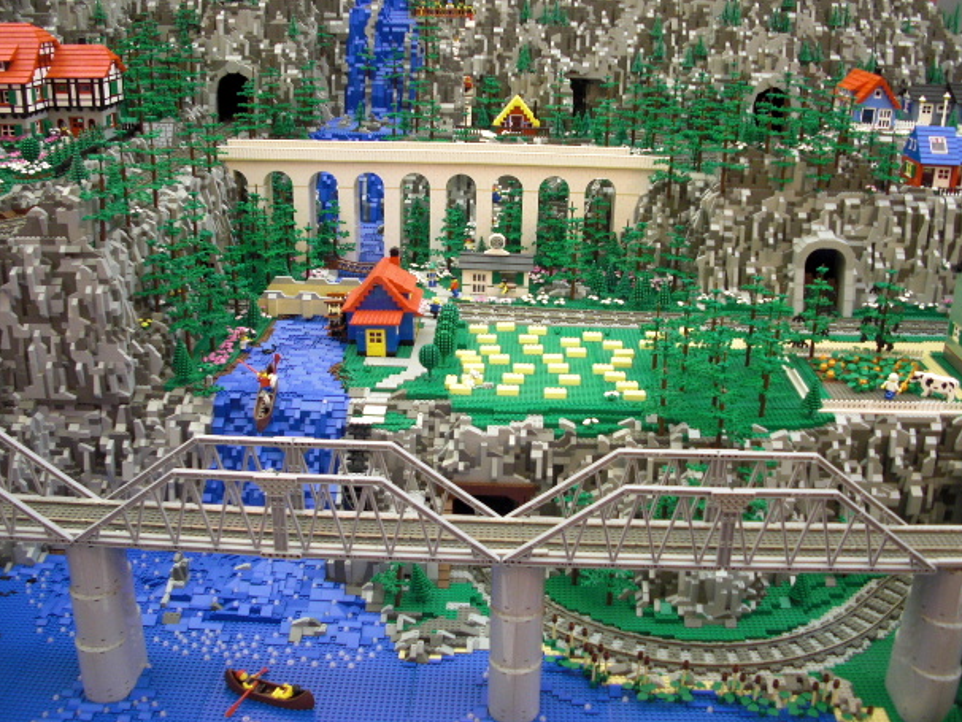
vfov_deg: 37.7
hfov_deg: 49.0
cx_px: 476
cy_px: 348
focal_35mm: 38
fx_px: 1056
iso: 200
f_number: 2.8
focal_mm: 6.3
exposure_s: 1/6
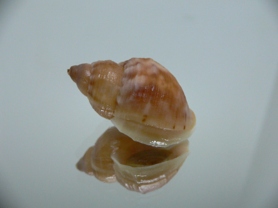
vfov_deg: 40.7
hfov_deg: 52.6
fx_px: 281
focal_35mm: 35
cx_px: 139
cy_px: 104
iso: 200
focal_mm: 4.6
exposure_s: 1/50
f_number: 2.8
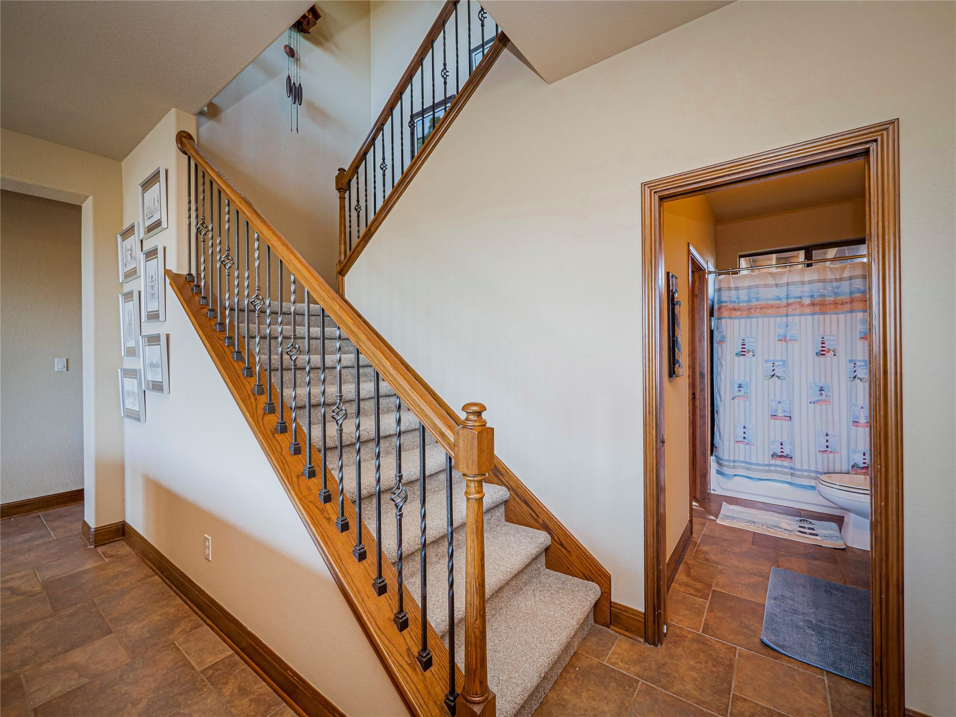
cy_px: 358
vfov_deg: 85.7
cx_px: 478
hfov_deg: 102.1
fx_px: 387
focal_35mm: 14
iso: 500
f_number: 5.6
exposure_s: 1/250
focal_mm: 7
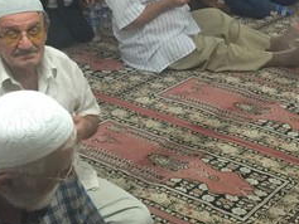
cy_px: 52
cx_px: 227
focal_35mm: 82
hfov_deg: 23.6
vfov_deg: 17.9
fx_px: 709
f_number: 2.2
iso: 160
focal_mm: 4.15
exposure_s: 1/17
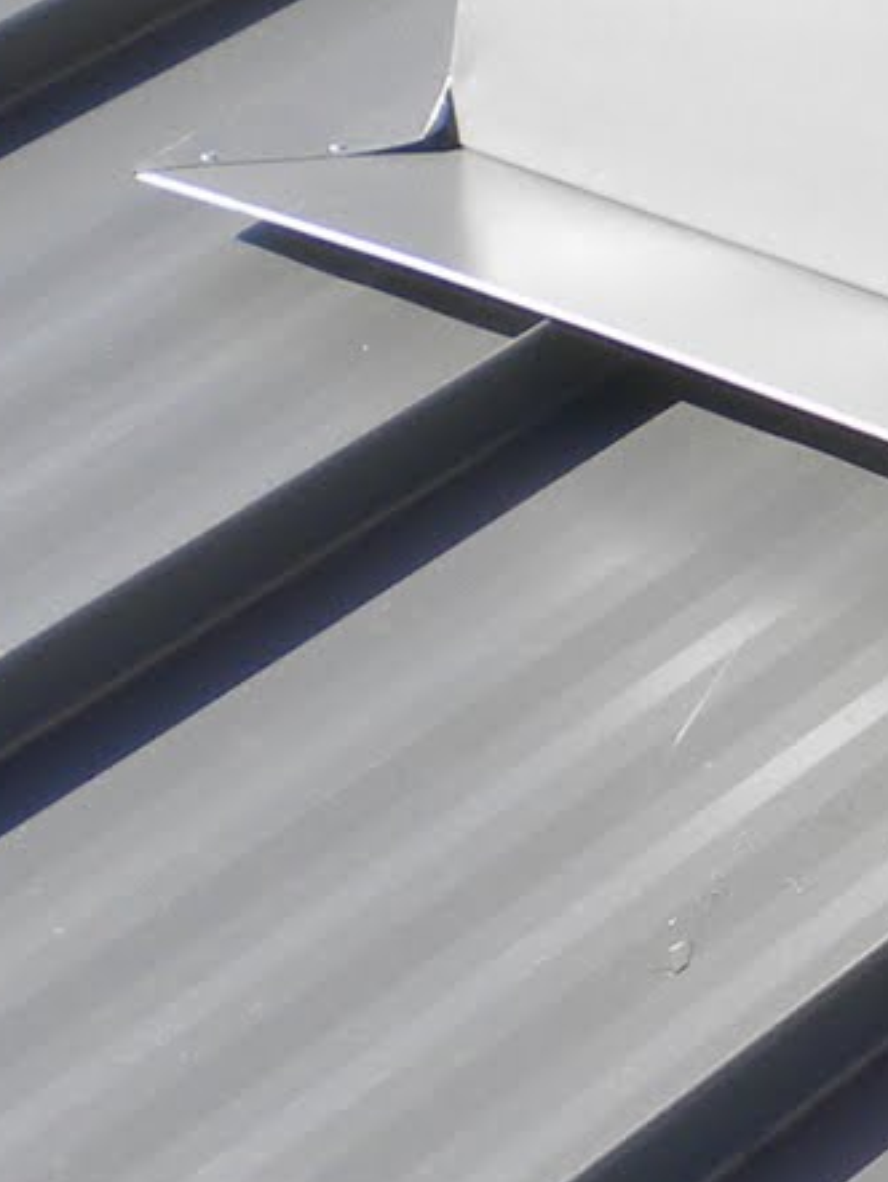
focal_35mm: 162
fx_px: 5536
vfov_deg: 12.2
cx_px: 1418
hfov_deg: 8.9
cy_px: 853
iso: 80
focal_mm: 6.3
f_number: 4.6
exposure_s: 1/388
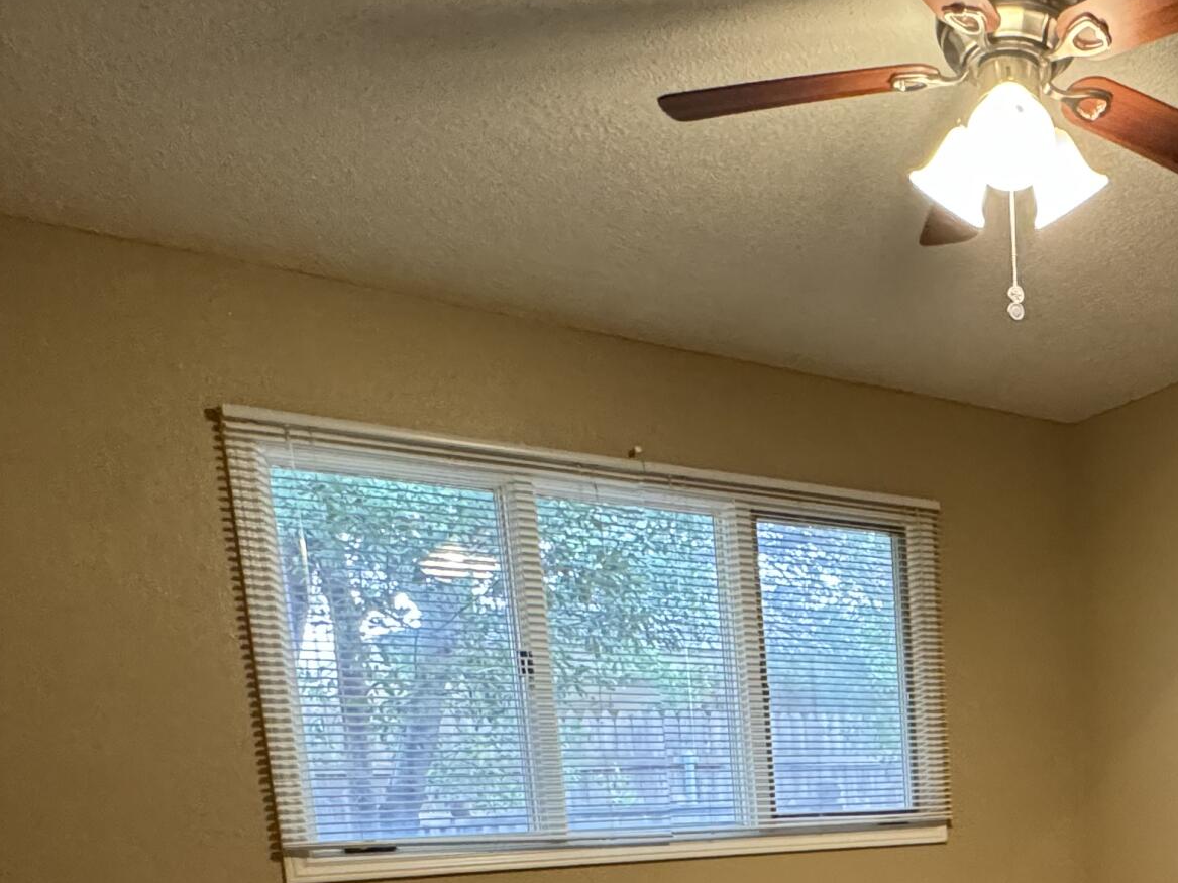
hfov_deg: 46.5
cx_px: 1054
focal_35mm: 36
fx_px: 1225
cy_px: 995
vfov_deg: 33.9
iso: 800
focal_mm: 2.22
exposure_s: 1/60
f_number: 2.2
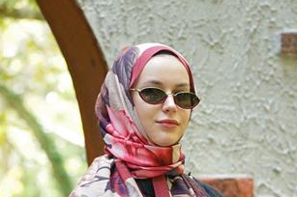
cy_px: 219
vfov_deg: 8.5
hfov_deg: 12.9
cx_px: 149
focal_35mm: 159
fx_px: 1310
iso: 640
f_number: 5
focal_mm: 105
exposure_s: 1/100
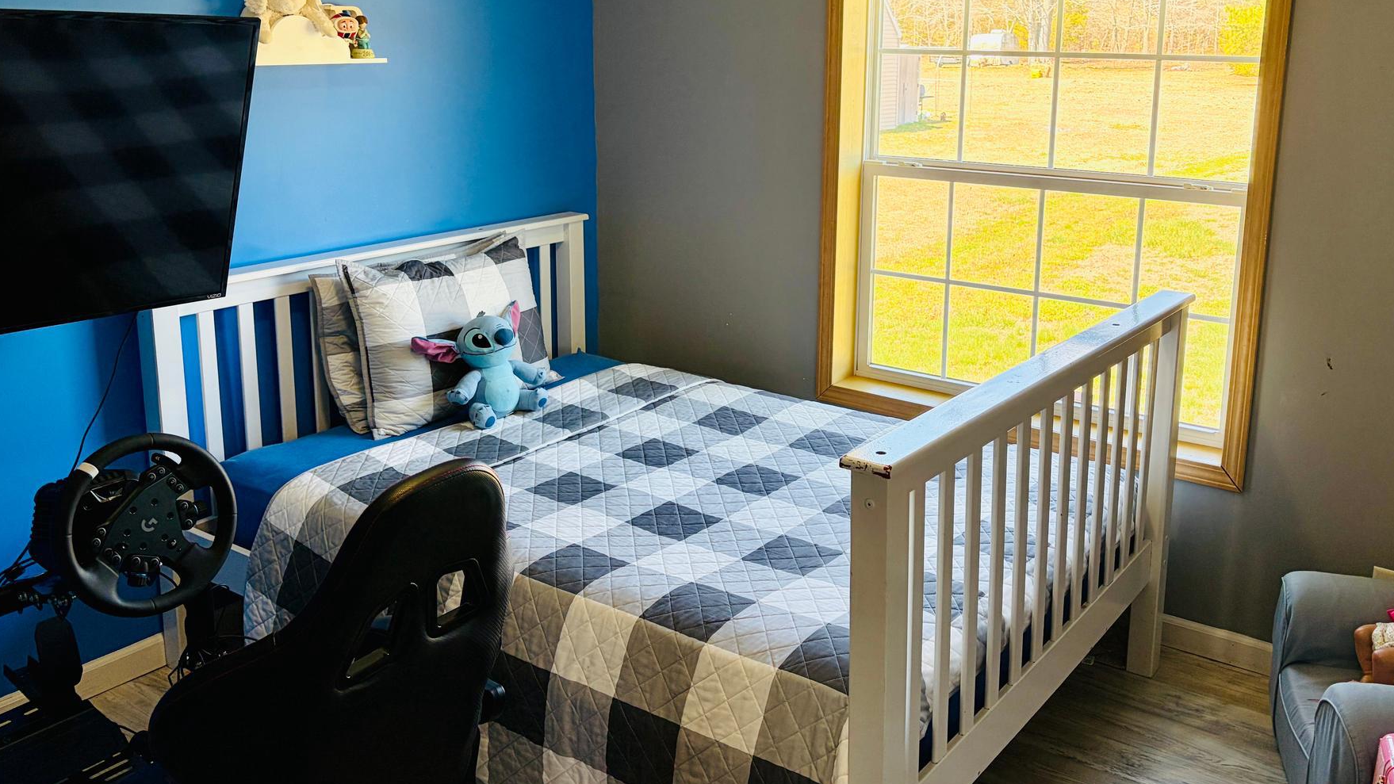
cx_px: 765
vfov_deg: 35.4
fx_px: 1220
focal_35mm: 33
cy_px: 287
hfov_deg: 59.4
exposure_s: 1/138
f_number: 1.6
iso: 125
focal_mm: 5.96
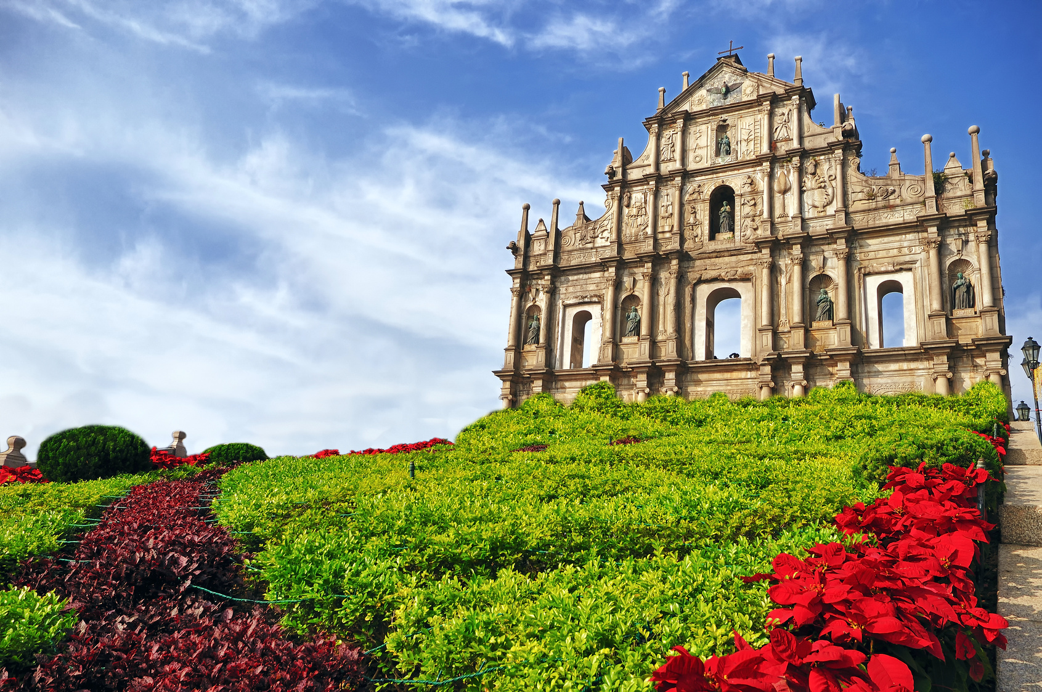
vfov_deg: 43.5
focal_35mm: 30
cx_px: 521
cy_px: 346
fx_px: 867
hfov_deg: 62.0
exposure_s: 1/60
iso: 100
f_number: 16
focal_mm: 20
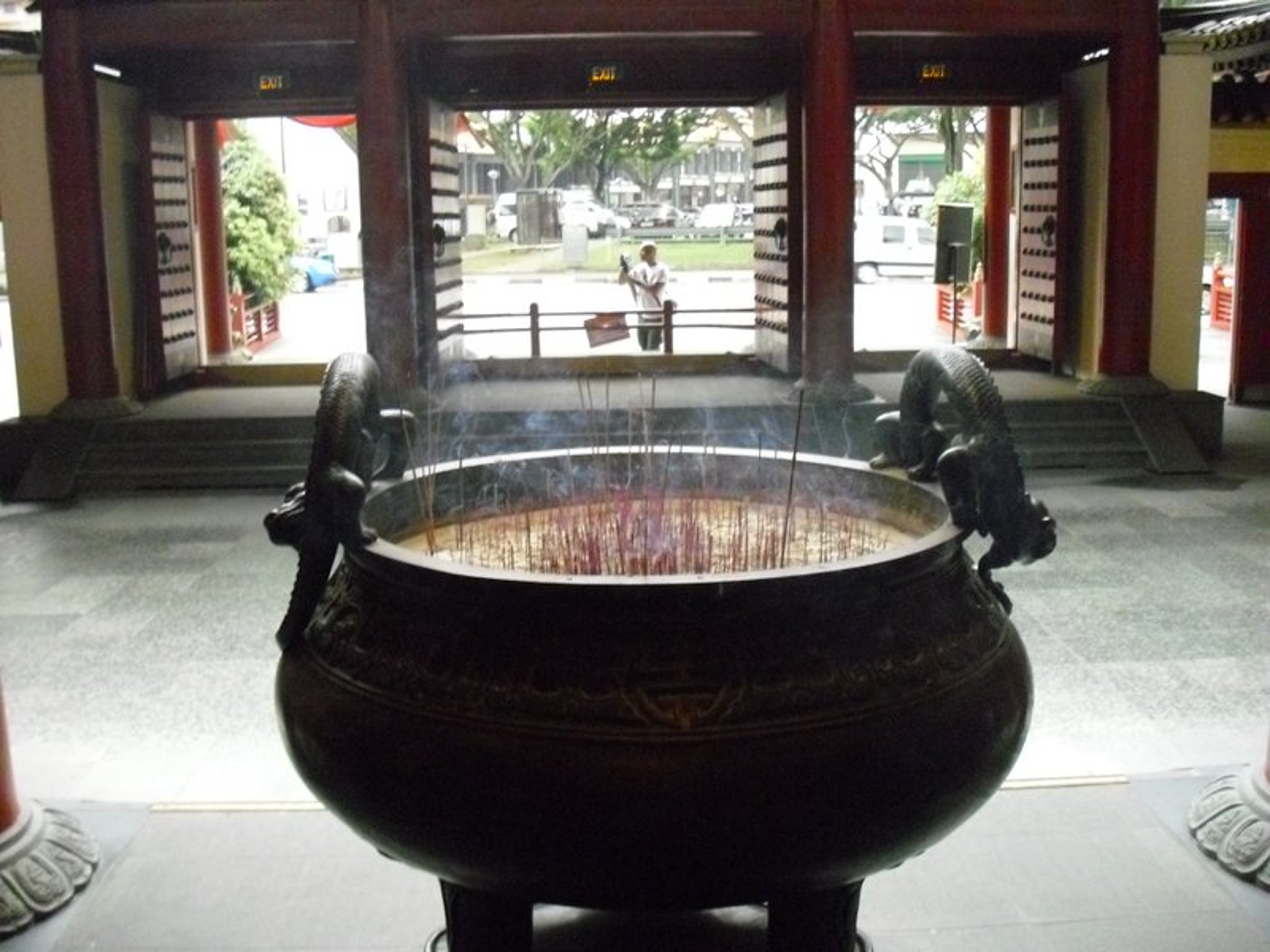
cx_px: 635
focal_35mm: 38
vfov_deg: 37.7
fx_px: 1394
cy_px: 476
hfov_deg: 49.0
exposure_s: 1/60
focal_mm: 6.2
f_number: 2.8
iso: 800
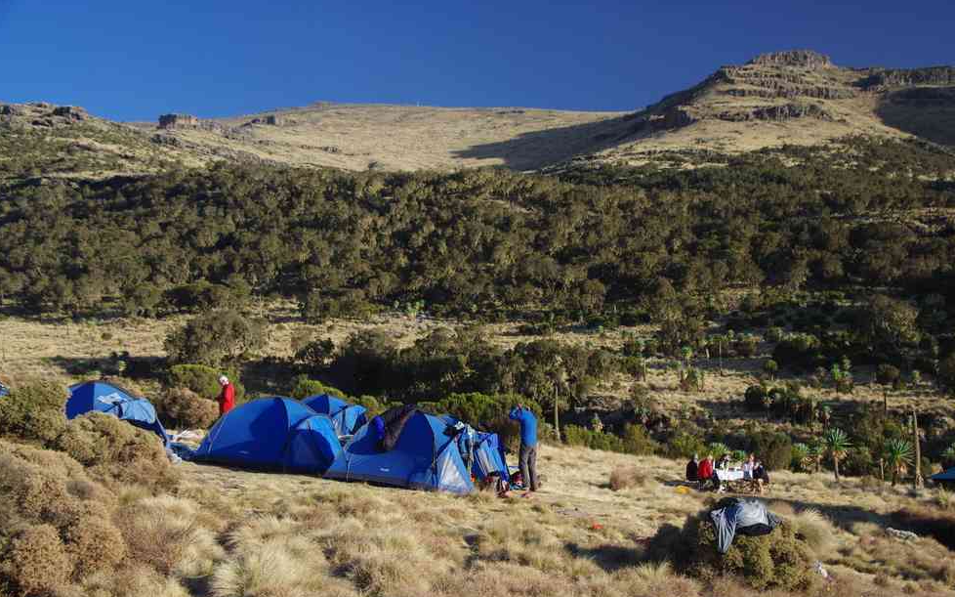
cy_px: 307
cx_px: 482
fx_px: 1327
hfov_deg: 39.6
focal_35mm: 51
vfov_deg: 25.3
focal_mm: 32.5
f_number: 8
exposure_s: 1/60
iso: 200
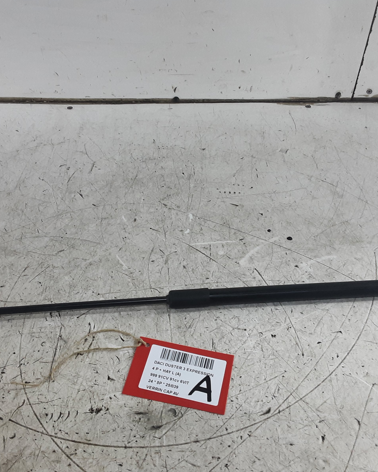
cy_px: 239
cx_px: 184
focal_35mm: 36
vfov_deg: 50.3
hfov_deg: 41.2
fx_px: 503
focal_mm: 2.91
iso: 100
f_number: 1.9
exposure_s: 1/50
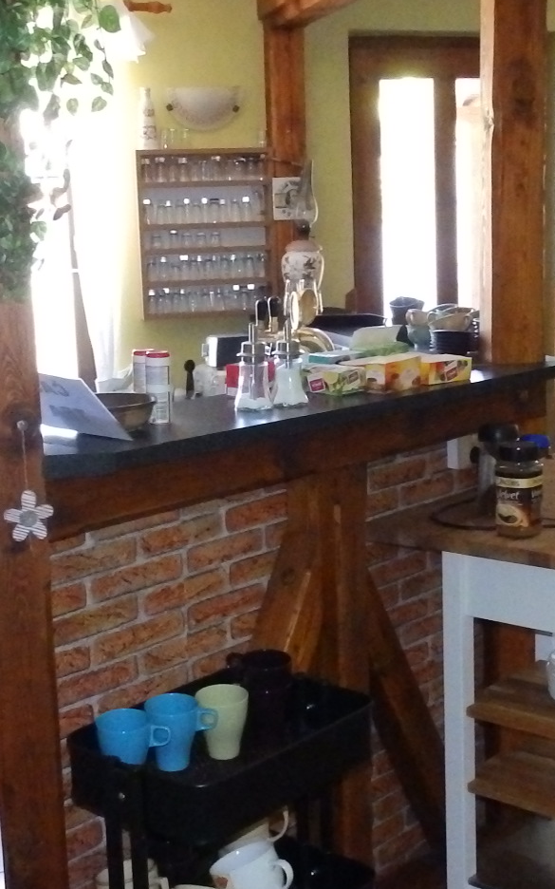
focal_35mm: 51
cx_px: 288
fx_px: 1234
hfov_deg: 25.3
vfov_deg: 39.6
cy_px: 444
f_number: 3.4
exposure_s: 1/30
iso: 1600
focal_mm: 4
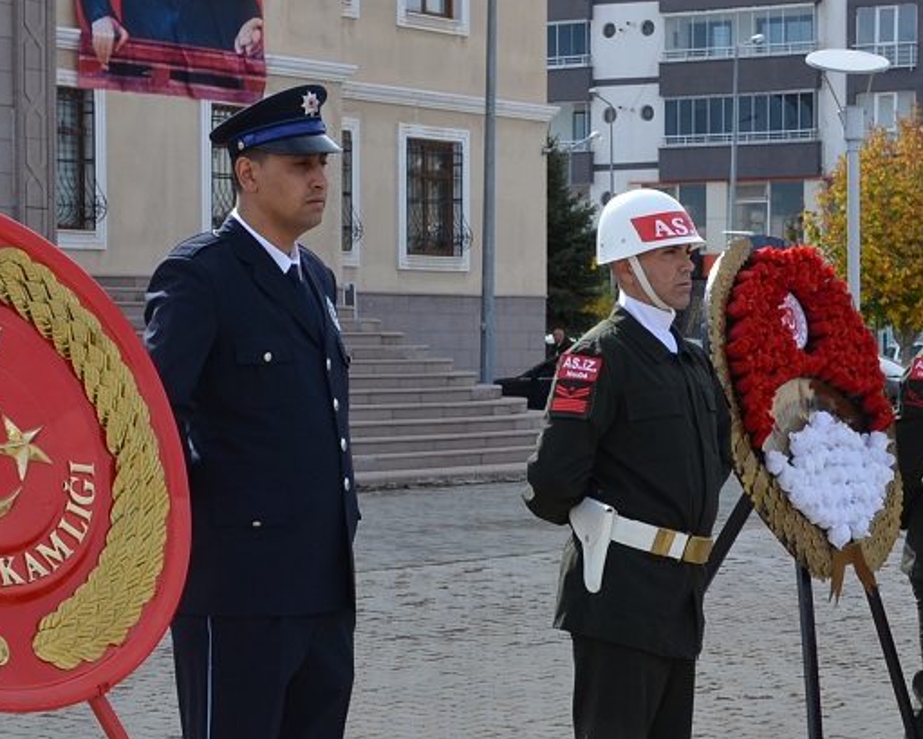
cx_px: 536
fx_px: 2705
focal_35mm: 99
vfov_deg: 15.5
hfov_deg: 19.4
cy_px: 454
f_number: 8
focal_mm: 24
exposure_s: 1/250
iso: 140
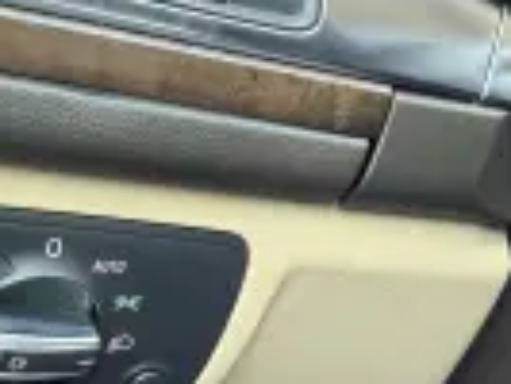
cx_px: 227
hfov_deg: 29.8
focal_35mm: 65
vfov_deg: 22.6
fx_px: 960
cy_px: 138
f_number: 2.2
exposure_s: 1/91
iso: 320
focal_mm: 2.22
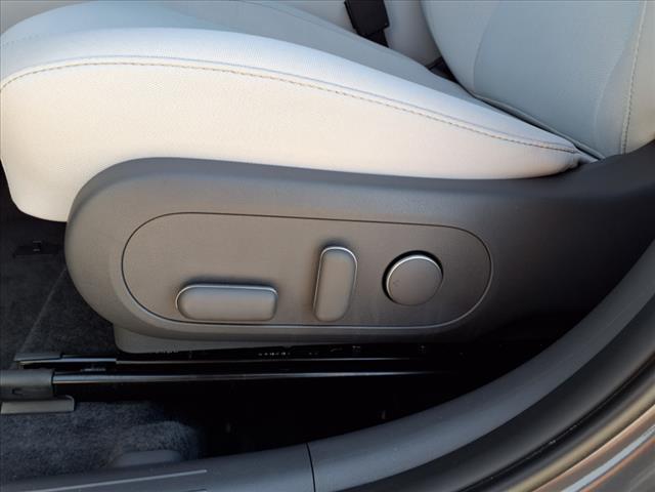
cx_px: 328
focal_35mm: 27
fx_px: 511
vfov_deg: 51.4
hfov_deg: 65.3
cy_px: 246
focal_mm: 3.58
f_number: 1.9
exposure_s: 1/159
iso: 40
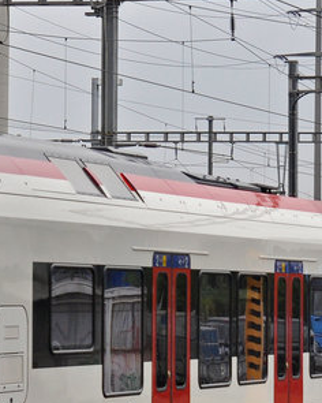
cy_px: 275
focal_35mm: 240
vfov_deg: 8.0
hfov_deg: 6.4
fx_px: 2859
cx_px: 49
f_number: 4.5
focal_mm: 42
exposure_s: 1/800
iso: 400
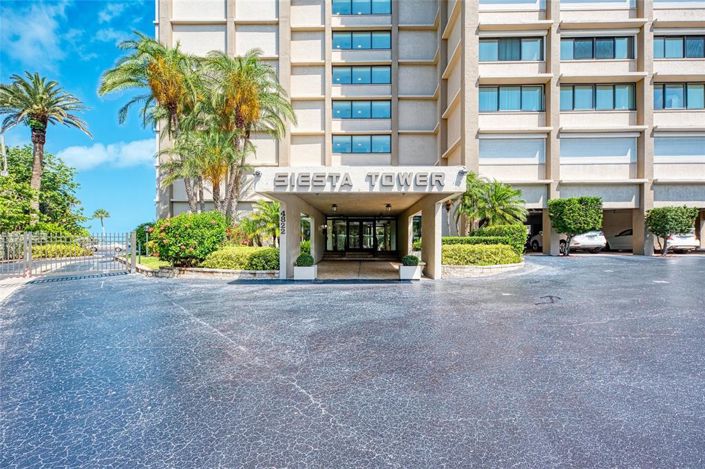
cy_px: 234
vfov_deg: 70.4
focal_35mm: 17
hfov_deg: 93.3
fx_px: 333
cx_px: 352
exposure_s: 1/200
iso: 400
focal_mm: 17
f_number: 7.1
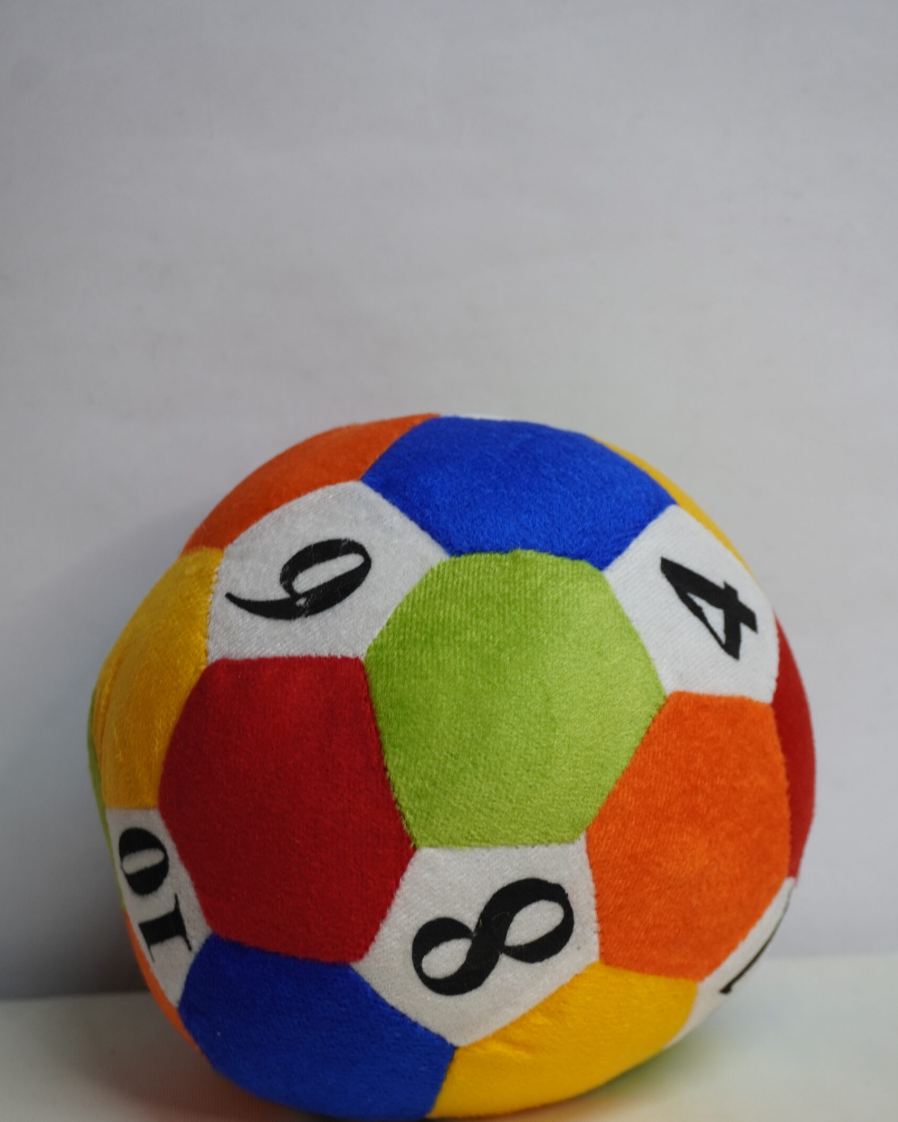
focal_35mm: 61
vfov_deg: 30.9
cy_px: 648
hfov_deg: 25.0
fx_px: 2026
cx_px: 448
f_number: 5.6
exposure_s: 1/25
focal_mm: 36
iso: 500
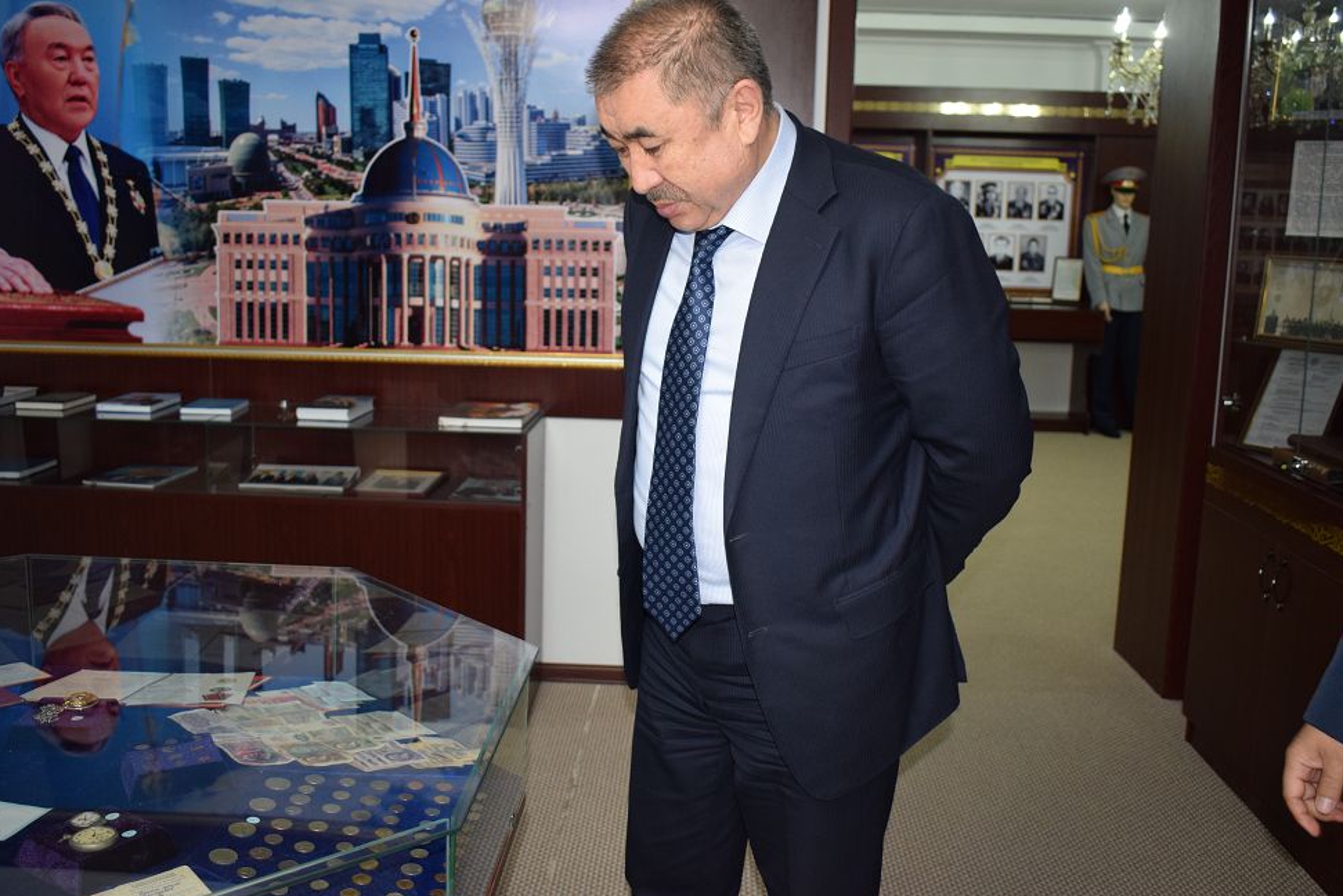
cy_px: 439
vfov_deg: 37.4
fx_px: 1325
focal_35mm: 36
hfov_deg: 53.7
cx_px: 667
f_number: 3.8
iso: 900
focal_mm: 23
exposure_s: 1/60
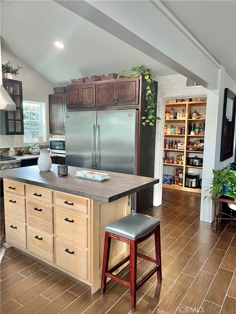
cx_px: 118
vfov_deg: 67.3
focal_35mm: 26
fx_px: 236
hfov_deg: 53.1
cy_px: 157
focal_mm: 5.1
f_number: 1.6
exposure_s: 1/60
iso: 125
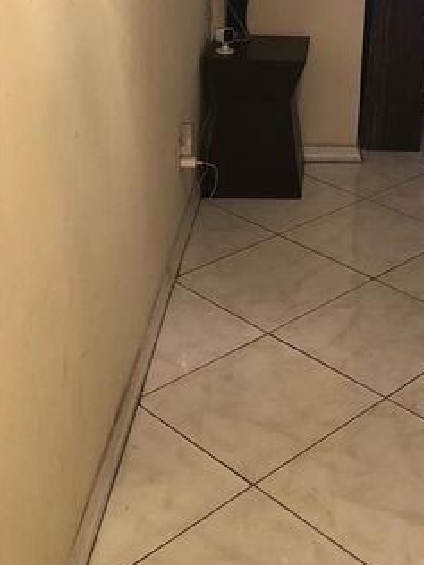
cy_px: -17
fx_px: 964
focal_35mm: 59
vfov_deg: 30.1
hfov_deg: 23.6
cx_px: 437
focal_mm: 3.99
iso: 40
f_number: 1.8
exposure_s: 1/15
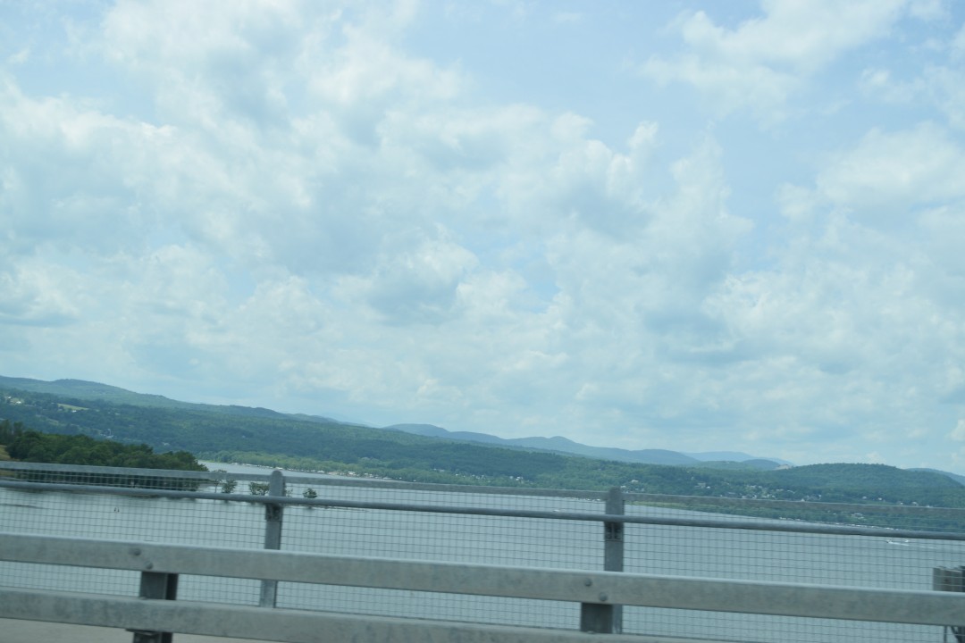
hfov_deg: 46.4
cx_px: 482
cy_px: 322
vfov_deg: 31.9
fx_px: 1126
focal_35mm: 42
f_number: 5.6
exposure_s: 1/1250
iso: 200
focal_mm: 28
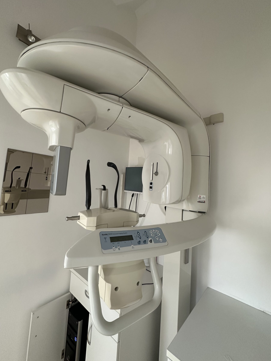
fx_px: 157
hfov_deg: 81.7
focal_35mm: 15
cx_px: 132
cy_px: 172
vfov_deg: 98.1
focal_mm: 2.22
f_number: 2.2
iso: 200
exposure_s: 1/50
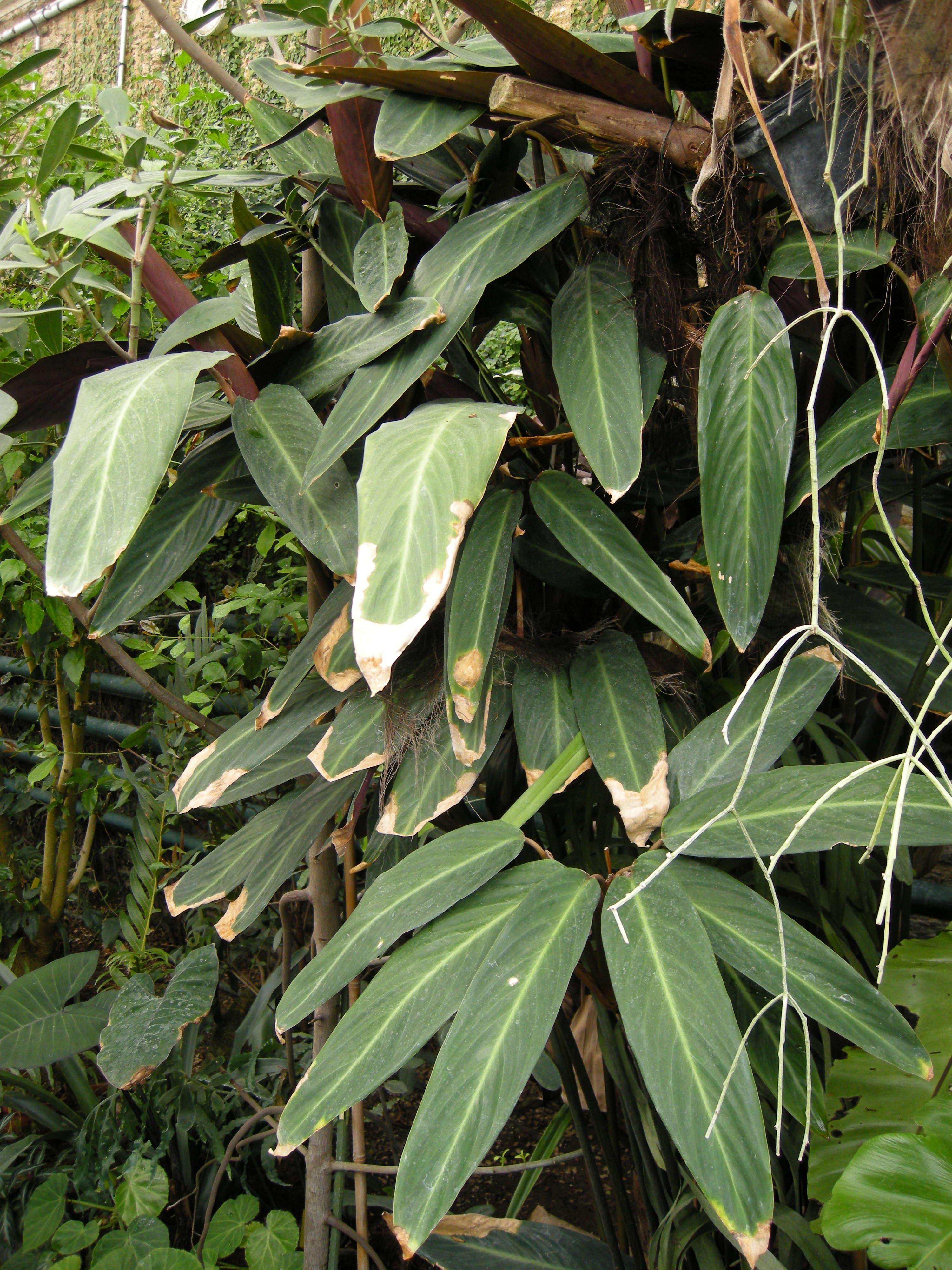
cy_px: 635
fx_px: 1283
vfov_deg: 52.6
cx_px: 476
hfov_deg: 40.7
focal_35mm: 35
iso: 126
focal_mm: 7.5
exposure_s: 1/60.4
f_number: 2.7
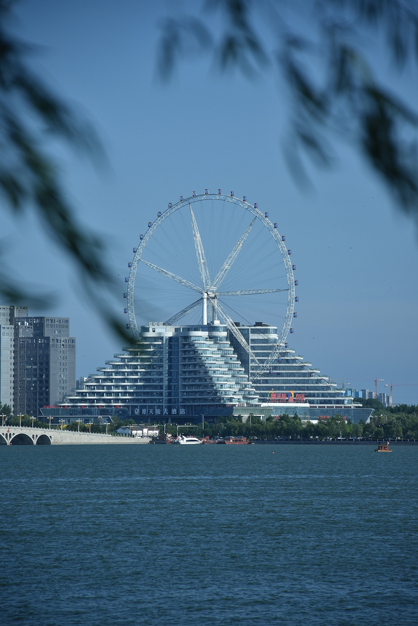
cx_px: 209
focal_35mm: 210
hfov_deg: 6.5
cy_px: 313
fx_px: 3657
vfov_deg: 9.8
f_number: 5.6
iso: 125
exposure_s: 1/500
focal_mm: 140
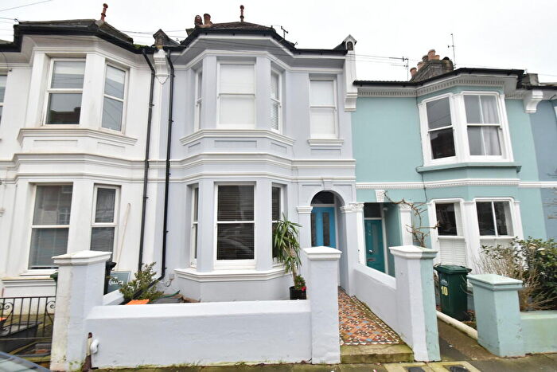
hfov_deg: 100.4
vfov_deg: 77.4
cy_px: 186
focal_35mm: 15
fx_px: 232
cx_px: 278
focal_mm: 10
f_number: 6.3
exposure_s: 1/160
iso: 500
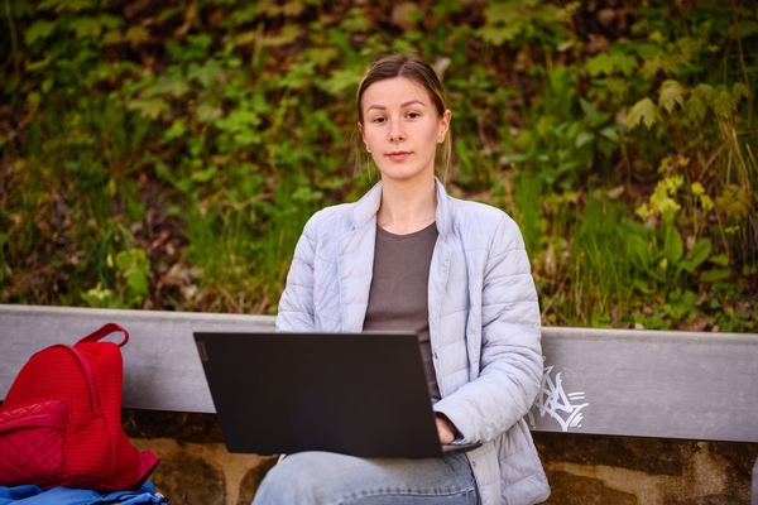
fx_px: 1790
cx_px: 379
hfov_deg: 23.9
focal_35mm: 85
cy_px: 252
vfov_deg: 16.1
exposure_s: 1/320
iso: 100
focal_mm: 85
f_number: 1.8
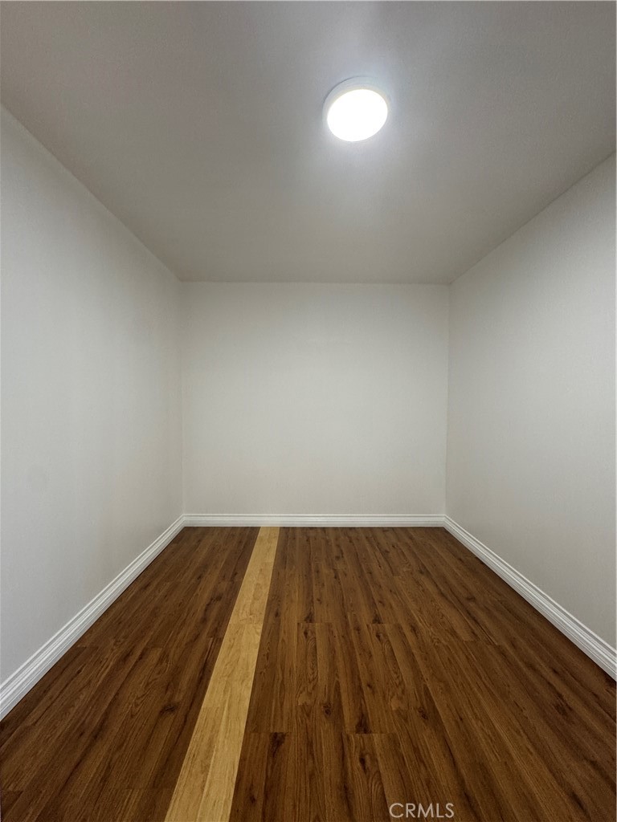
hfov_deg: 85.7
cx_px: 308
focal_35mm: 14
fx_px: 333
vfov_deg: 102.1
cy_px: 411
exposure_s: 1/60
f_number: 2.2
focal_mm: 2.22
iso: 160
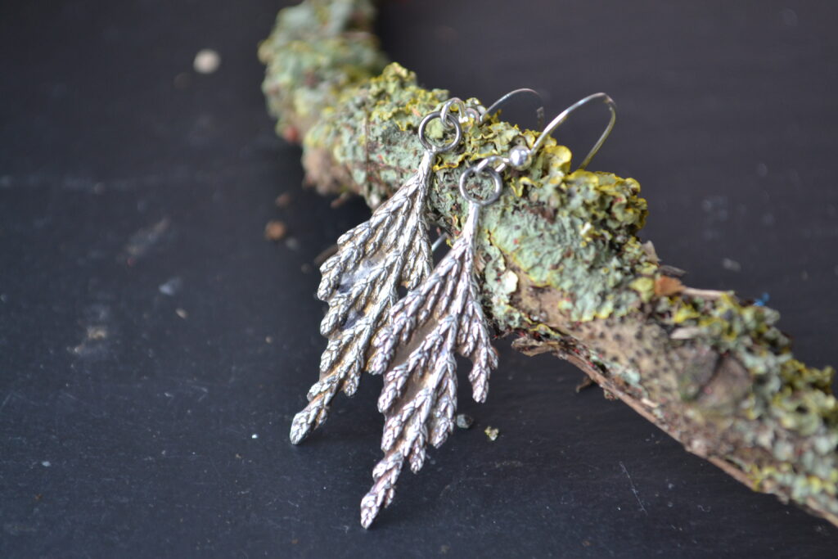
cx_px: 419
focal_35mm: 82
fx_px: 1921
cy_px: 280
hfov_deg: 24.6
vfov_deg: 16.6
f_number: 6.3
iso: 400
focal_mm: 55
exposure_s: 1/60
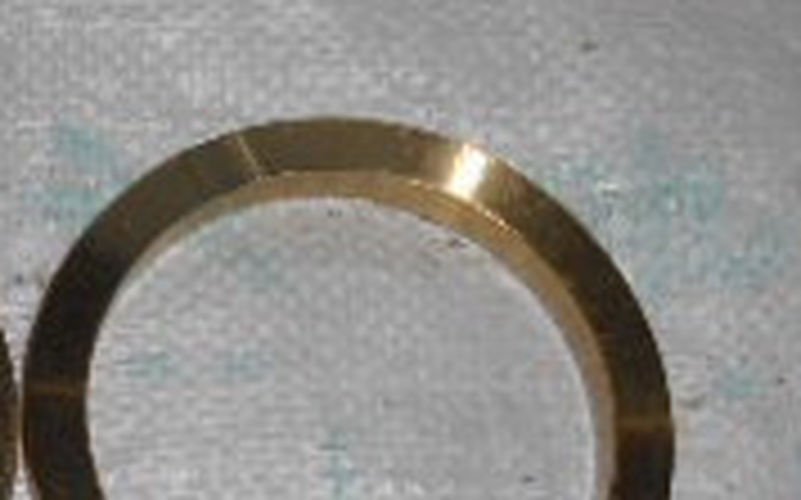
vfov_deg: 13.0
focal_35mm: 99
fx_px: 2160
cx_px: 22
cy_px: 541
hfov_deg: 20.4
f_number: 3.4
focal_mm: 4.7
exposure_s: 1/25
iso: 80
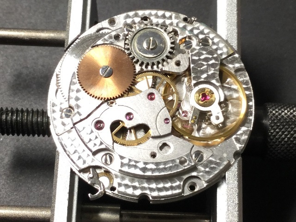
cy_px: 111
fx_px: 265
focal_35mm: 31
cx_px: 148
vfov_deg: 45.4
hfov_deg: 58.4
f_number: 2.4
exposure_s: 1/30
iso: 25
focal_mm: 3.3
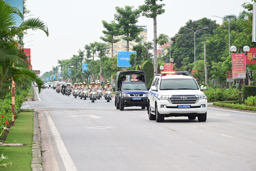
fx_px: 1116
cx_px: 128
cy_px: 86
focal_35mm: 157
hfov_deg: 13.1
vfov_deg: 8.7
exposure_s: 1/200
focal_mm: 105
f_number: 10
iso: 250
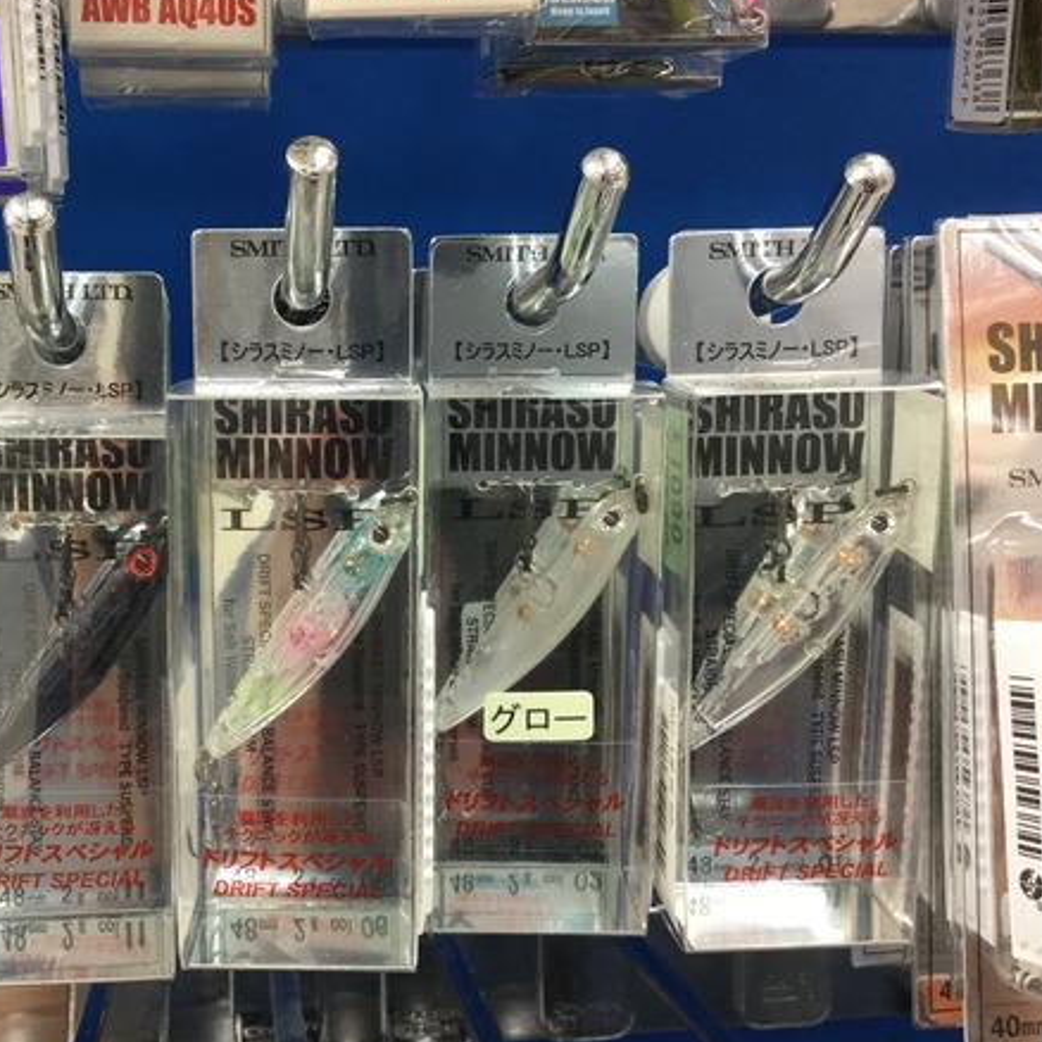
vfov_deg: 41.9
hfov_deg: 41.3
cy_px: 516
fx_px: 1362
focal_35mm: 40
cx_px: 345
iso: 64
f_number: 2.4
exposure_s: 1/30
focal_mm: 3.3
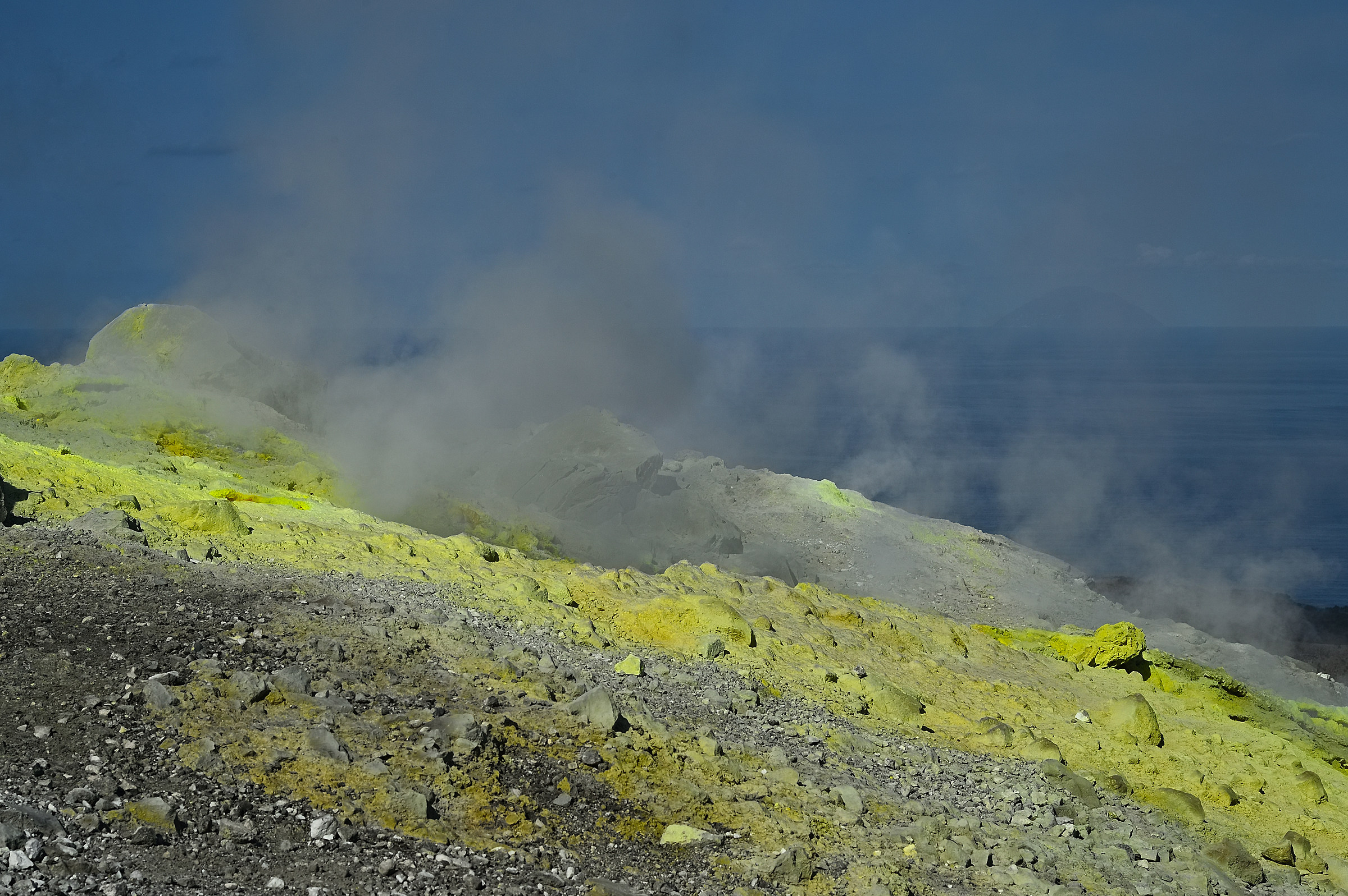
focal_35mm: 78
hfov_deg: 26.0
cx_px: 674
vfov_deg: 17.5
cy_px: 448
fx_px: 2919
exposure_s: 1/125
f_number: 11
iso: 100
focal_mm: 78
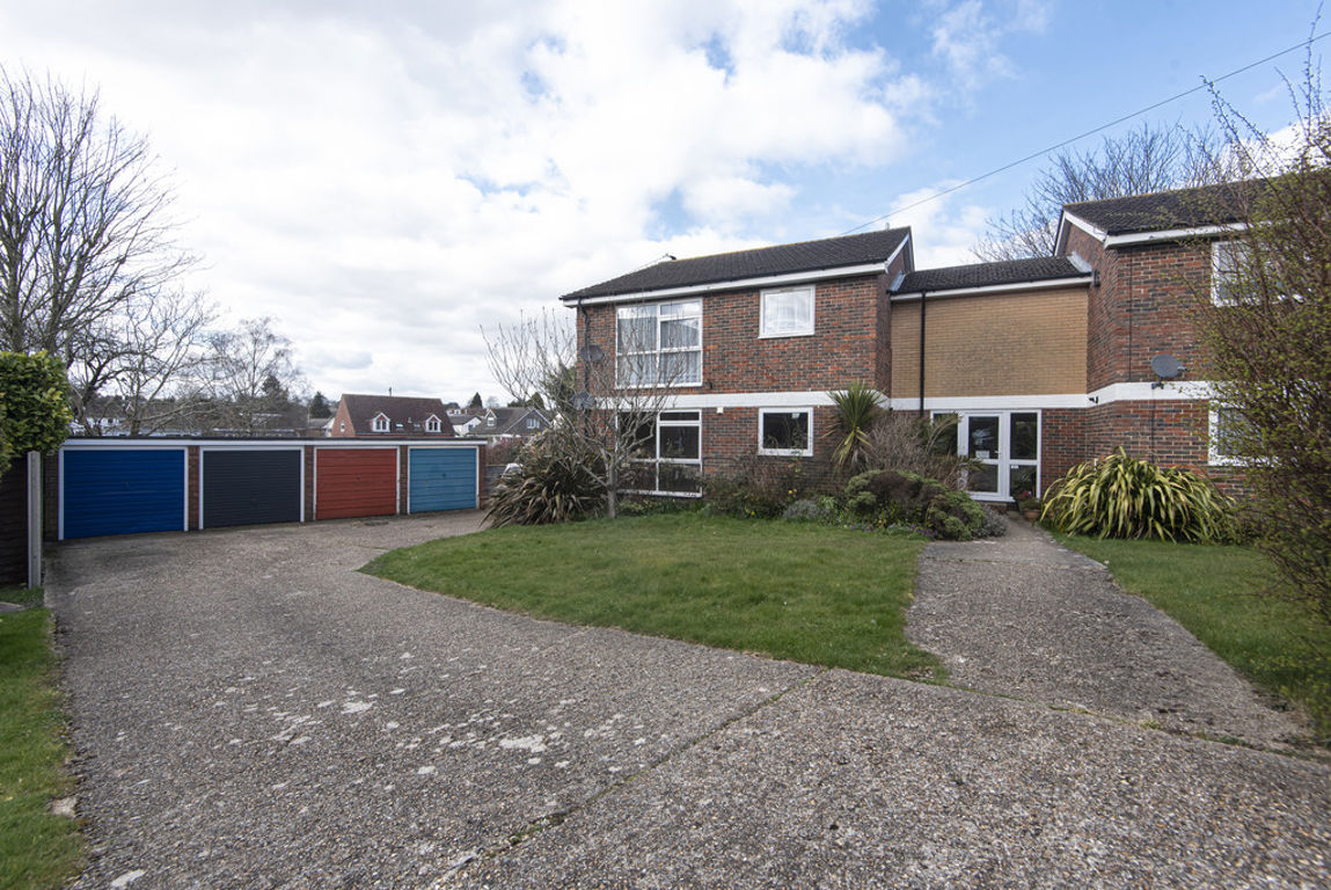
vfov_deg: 73.8
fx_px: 592
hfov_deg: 96.7
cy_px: 445
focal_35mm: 16
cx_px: 666
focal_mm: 16
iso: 320
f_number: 9
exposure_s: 1/200
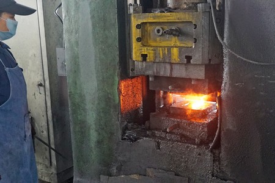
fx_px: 290
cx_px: 138
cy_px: 92
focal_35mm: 38
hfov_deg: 50.7
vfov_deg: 35.1
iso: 12800
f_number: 4
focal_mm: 38
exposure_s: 1/125
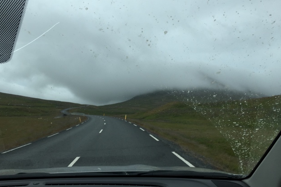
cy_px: 80
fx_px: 242
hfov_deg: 60.3
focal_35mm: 31
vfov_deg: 42.2
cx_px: 139
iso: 32
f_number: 2.2
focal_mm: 4.15
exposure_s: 1/608
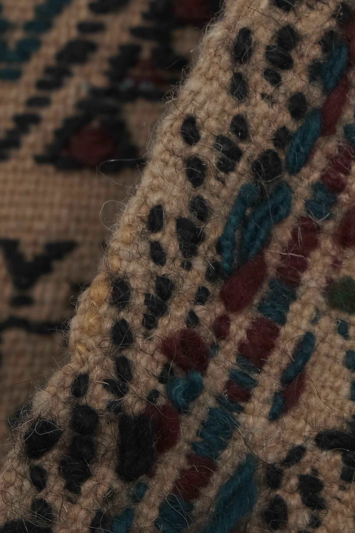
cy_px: 208
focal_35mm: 223
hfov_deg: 6.1
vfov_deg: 9.2
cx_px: 400
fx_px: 3299
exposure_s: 1/160
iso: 160
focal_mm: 55
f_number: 11
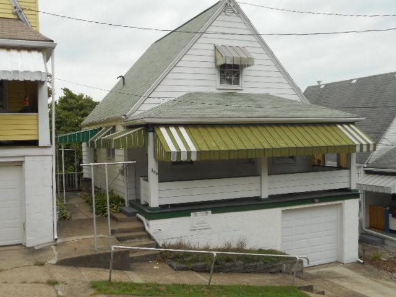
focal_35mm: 39
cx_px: 198
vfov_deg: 36.8
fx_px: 446
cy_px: 148
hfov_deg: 47.9
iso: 80
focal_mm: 6.9
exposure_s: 1/160
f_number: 4.5
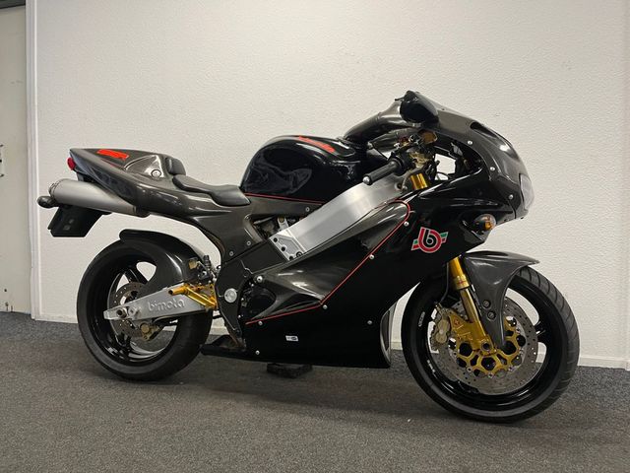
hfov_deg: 67.3
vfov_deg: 53.1
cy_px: 236
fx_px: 473
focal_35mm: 26
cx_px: 315
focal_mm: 5.1
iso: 80
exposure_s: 1/50
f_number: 1.6
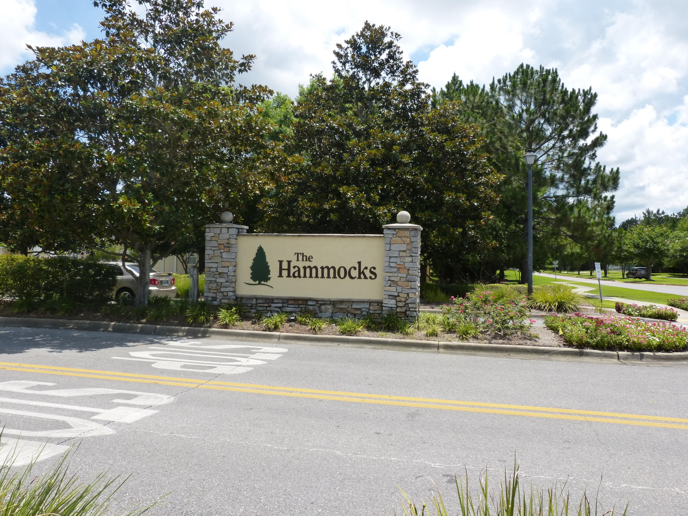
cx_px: 344
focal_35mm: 25
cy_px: 258
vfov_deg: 54.9
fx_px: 497
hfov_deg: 69.4
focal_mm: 4.5
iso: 160
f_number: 4
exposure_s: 1/800
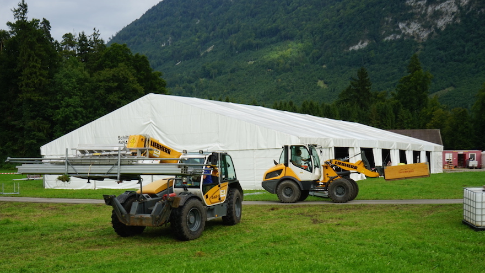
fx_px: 579
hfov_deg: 45.5
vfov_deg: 26.5
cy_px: 162
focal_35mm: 45
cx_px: 242
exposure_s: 1/80
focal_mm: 42
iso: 100
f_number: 10
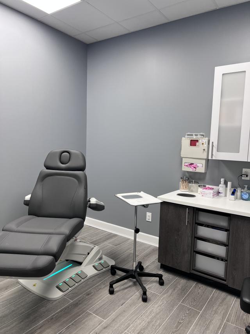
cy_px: 167
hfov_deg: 53.1
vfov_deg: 67.3
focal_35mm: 26
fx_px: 250
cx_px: 125
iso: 125
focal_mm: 5.7
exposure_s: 1/120
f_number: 1.5
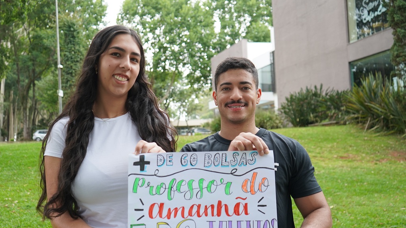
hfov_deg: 48.2
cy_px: 137
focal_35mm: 42
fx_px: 452
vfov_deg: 28.3
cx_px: 168
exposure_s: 1/160
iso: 320
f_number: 4
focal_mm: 34
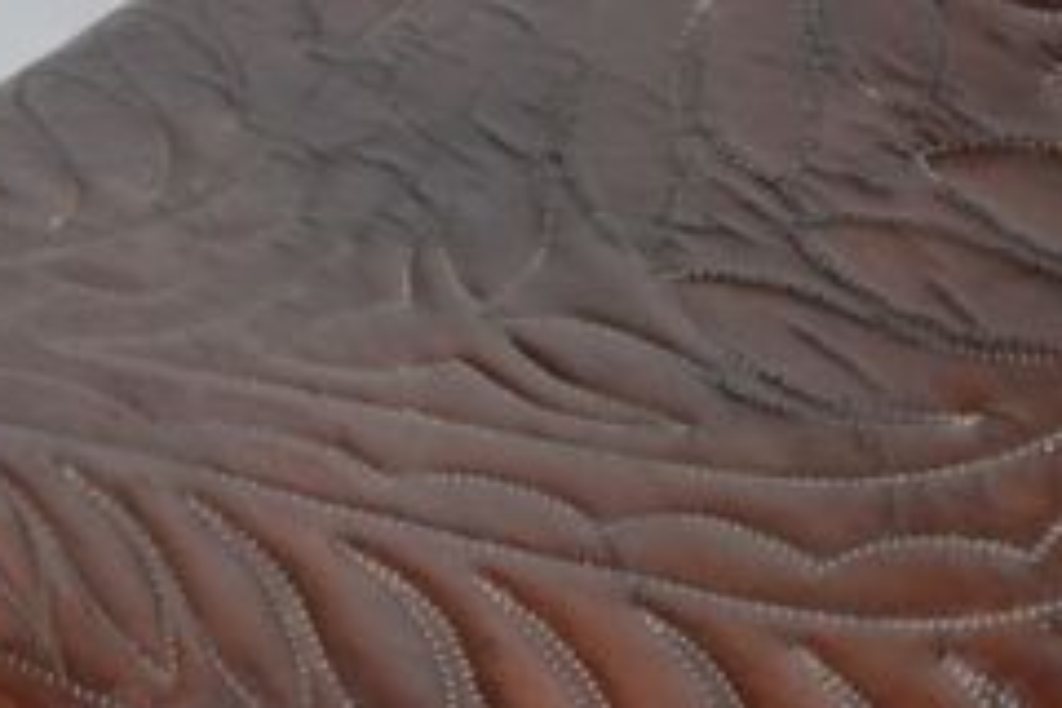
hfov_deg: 9.3
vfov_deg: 6.2
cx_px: 717
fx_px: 6499
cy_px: 308
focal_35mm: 220
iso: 800
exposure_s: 1/125
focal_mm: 55
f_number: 5.6
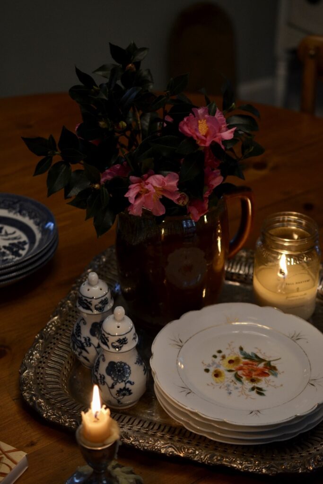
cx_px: 162
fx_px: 807
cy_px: 242
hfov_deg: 22.6
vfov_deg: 33.4
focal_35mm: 60
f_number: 3.5
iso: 400
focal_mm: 40
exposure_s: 1/60
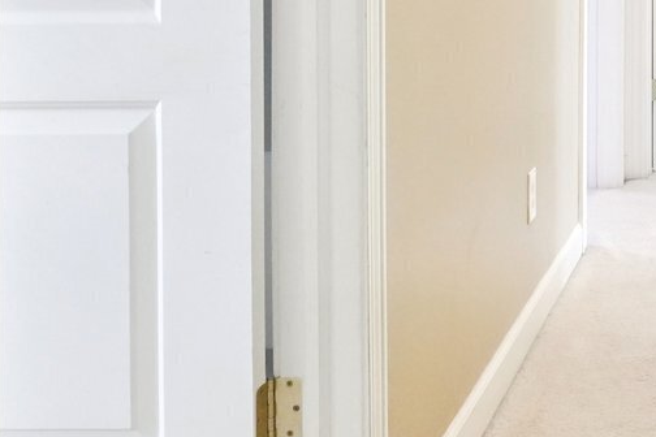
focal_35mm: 65
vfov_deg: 19.7
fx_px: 1184
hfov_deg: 27.6
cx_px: 767
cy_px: -90
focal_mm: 16
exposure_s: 1/30
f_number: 8
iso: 3200
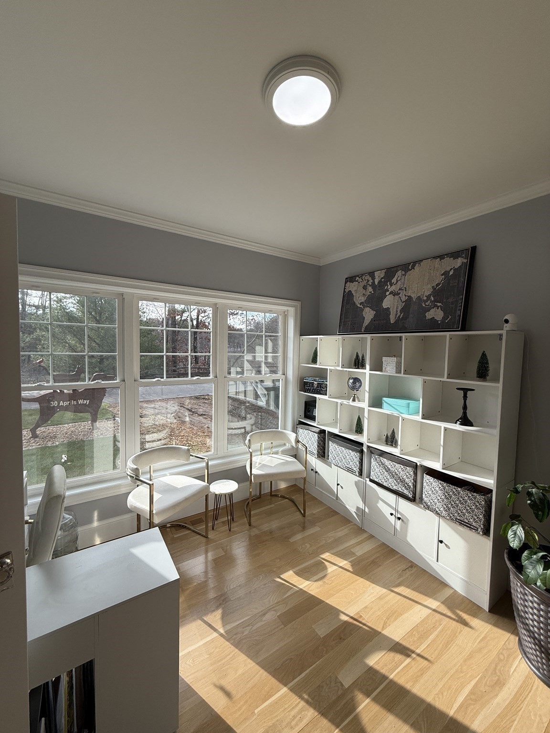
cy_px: 366
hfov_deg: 85.7
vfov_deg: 102.1
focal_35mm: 14
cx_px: 275
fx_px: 297
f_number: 2.2
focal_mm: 2.22
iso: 50
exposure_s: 1/359
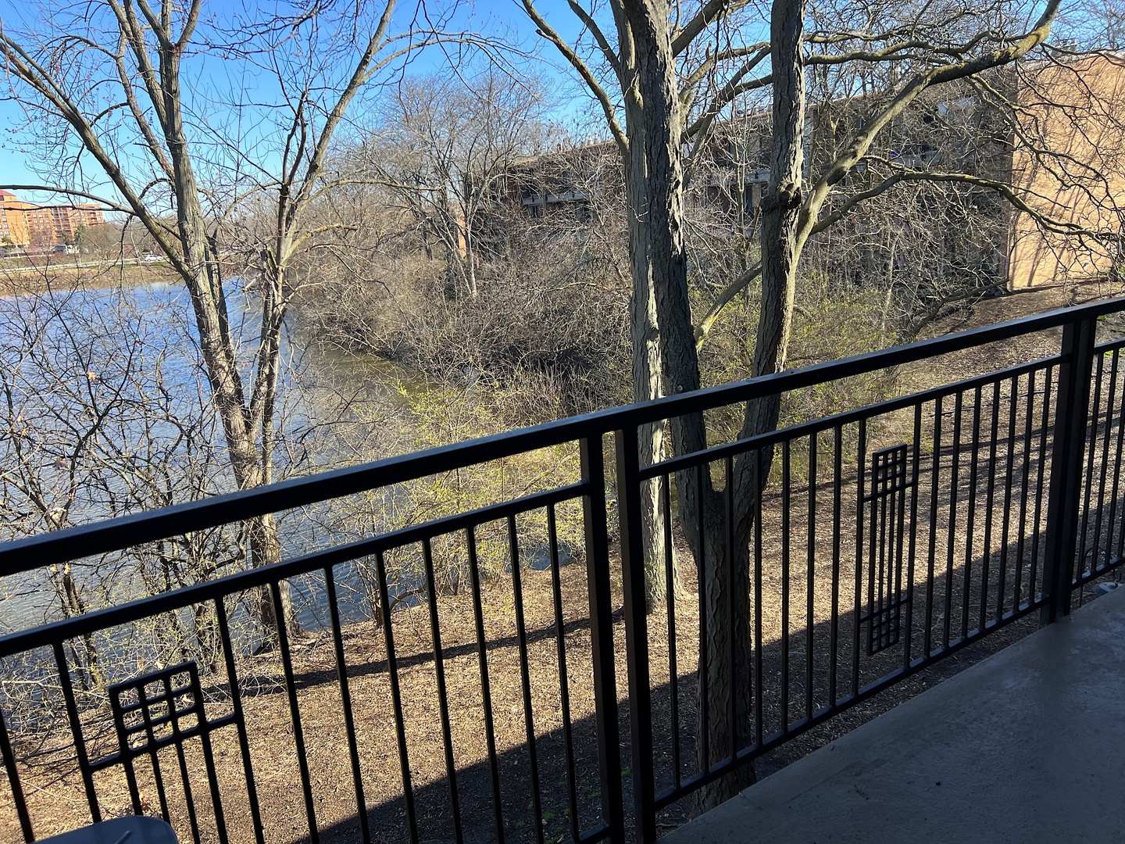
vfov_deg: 53.1
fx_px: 845
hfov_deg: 67.3
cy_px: 422
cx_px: 562
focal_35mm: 26
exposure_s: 1/780
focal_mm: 5.7
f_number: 1.5
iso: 50
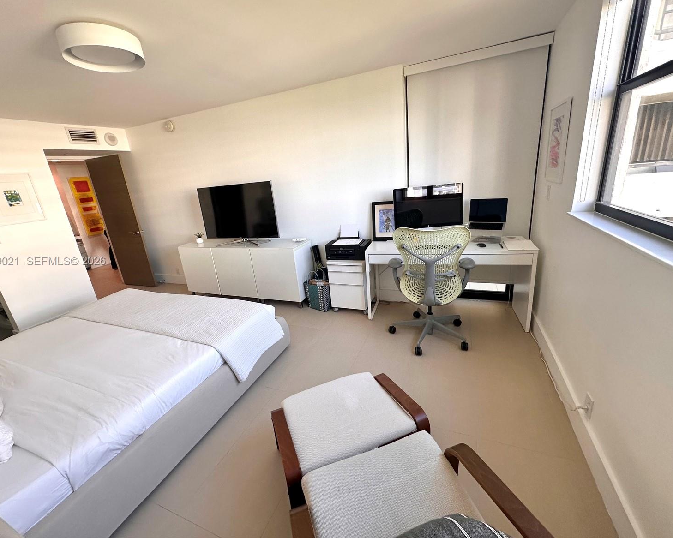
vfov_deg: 84.0
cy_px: 262
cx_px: 331
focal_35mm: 15
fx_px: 299
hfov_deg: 96.8
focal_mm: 2.22
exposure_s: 1/99
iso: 100
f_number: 2.2
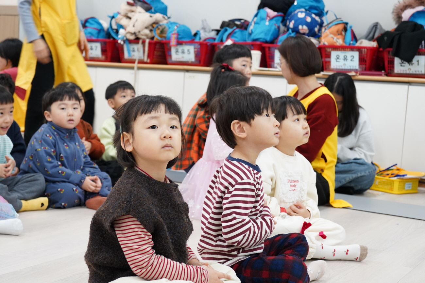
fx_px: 708
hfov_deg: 33.4
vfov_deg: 22.6
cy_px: 142
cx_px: 212
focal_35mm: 60
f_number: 6.3
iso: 2500
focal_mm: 60
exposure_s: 1/60
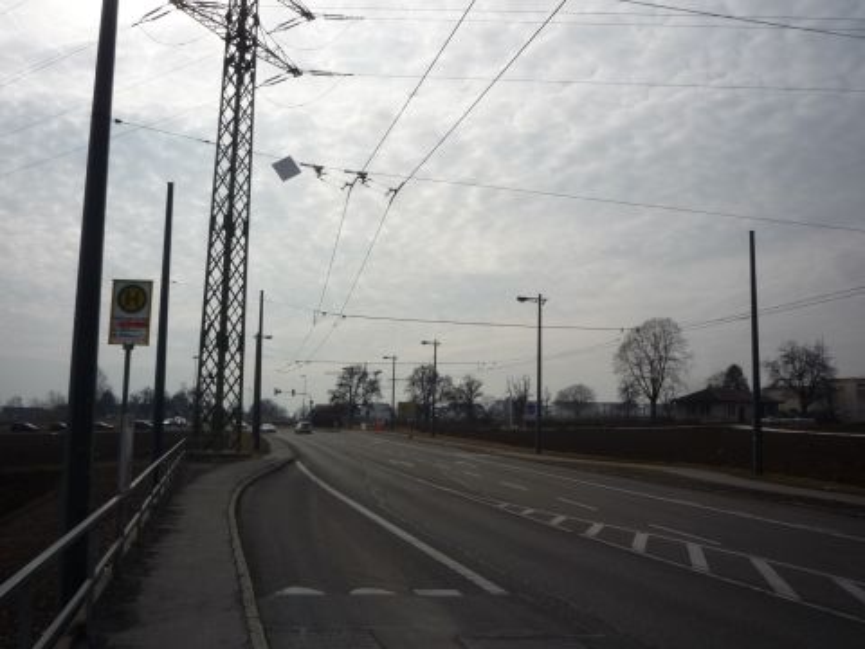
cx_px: 432
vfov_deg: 44.2
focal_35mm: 32
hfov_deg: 56.8
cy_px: 324
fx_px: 800
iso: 100
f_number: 7.1
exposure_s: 1/800
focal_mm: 5.2
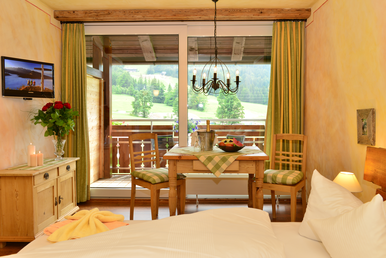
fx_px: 311
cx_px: 193
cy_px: 129
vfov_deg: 45.0
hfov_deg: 63.6
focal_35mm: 29
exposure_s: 1/10
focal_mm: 29
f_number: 8
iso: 100
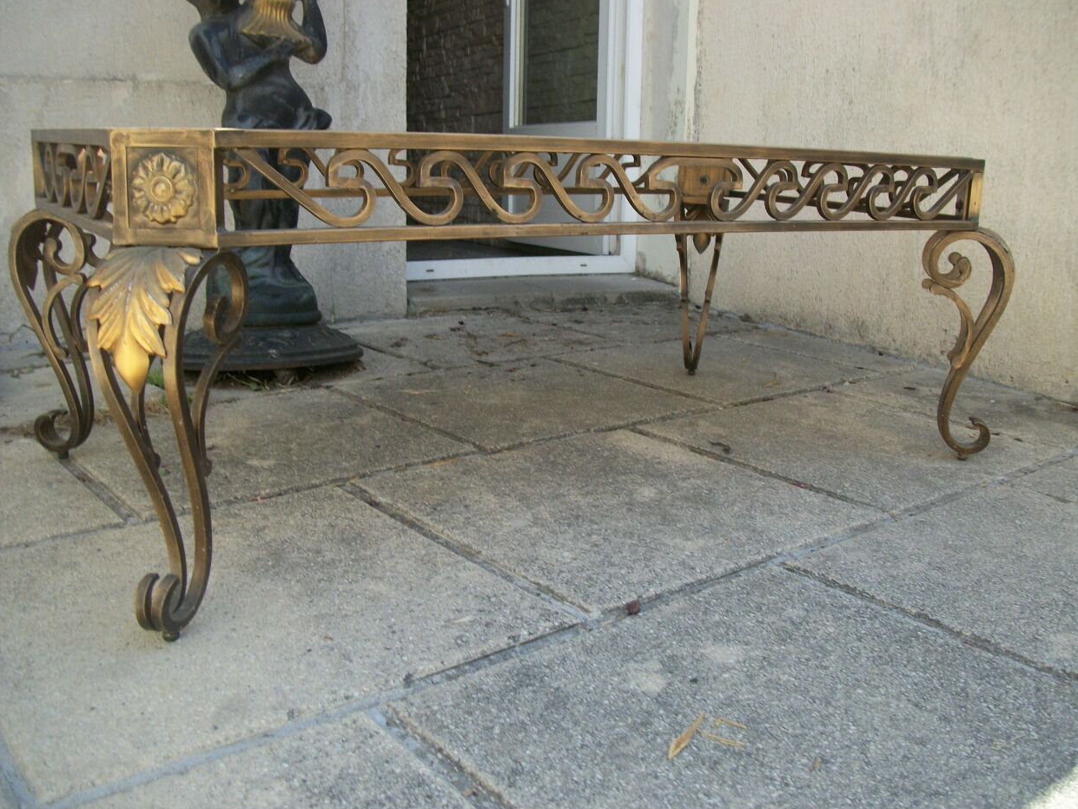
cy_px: 409
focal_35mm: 33
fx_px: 1028
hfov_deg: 55.3
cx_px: 548
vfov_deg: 43.0
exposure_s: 1/320
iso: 80
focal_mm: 5.7
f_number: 2.9
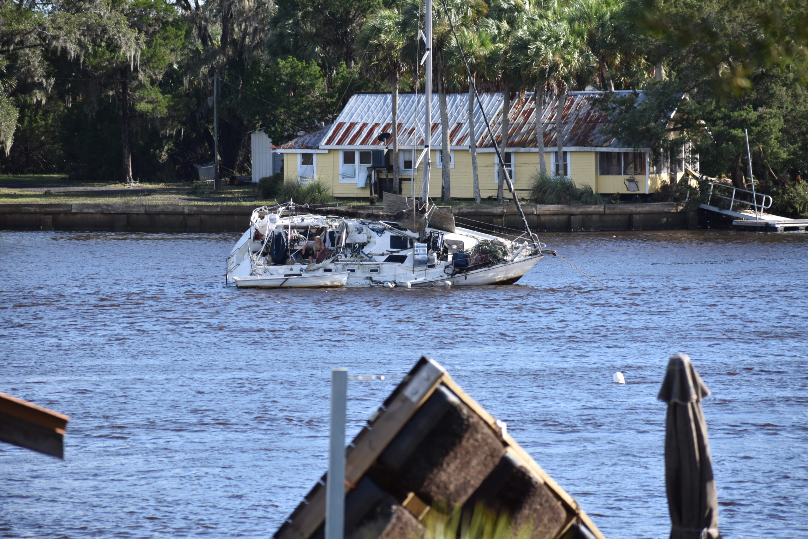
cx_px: 404
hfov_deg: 9.5
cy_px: 270
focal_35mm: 218
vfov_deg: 6.3
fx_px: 4882
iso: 400
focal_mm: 145
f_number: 5
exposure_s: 1/1000
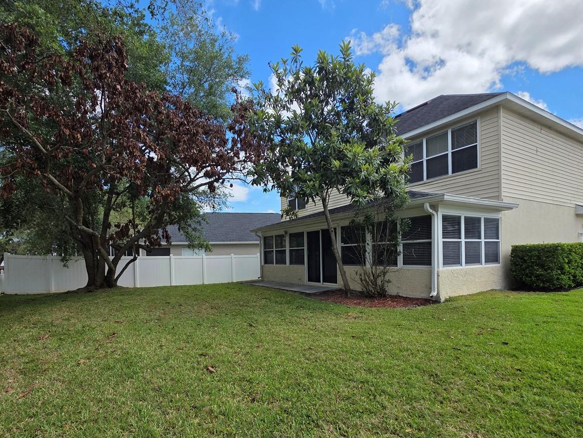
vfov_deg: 71.0
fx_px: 303
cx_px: 288
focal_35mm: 18
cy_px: 257
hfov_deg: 87.8
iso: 40
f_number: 1.9
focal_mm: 2.2
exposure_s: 1/1894
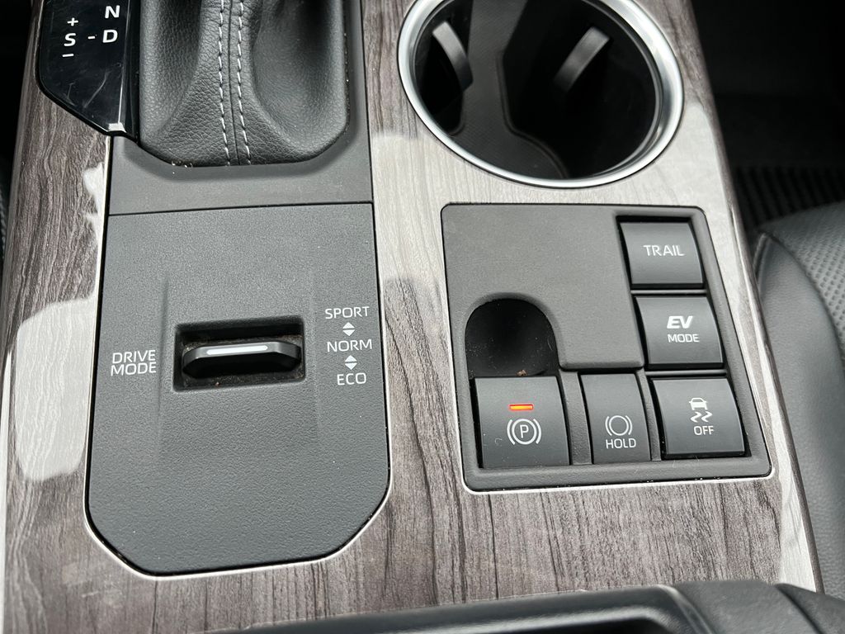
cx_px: 422
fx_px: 635
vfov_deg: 53.1
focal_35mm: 26
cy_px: 317
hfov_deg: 67.3
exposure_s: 1/60
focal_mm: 5.1
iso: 160
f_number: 1.6
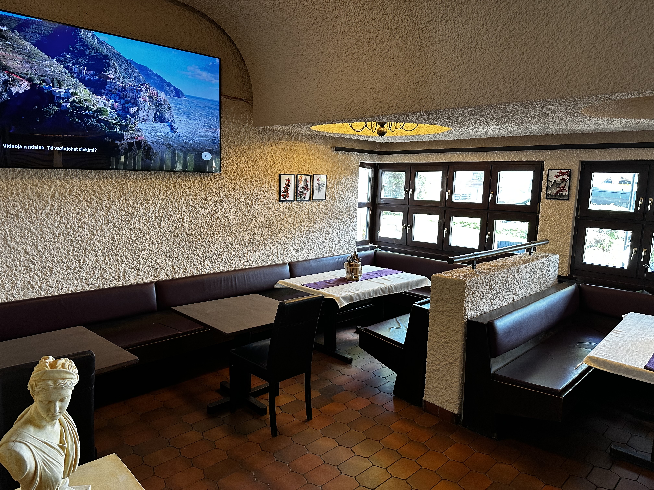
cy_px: 245
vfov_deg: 56.8
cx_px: 327
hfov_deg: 71.6
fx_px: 453
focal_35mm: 24
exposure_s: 1/100
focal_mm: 6.86
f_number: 1.78
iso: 200
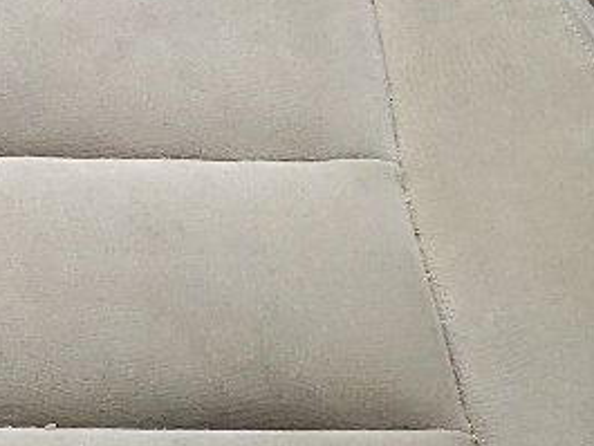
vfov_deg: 9.3
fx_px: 2695
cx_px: -980
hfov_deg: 10.3
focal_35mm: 157
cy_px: -105
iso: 50
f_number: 1.5
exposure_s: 1/161
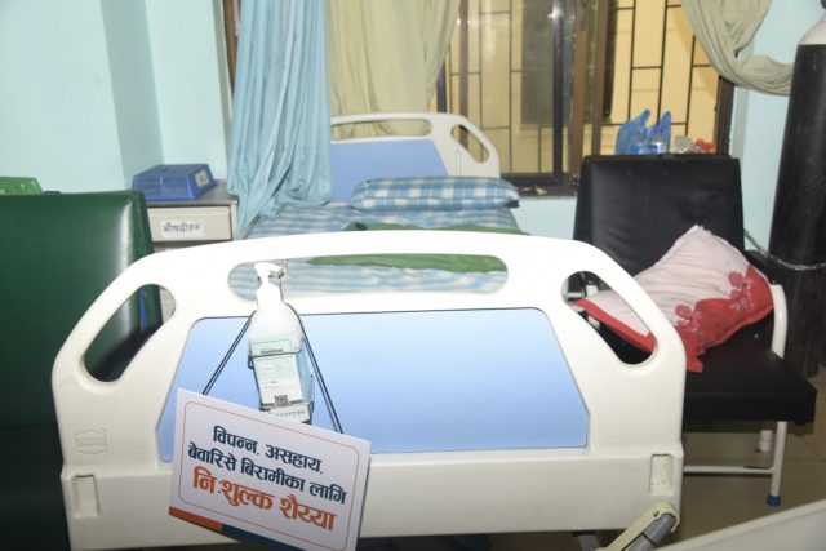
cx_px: 413
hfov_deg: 54.4
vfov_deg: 37.9
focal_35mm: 35
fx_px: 803
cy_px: 276
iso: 320
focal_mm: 35
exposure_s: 1/50
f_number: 5
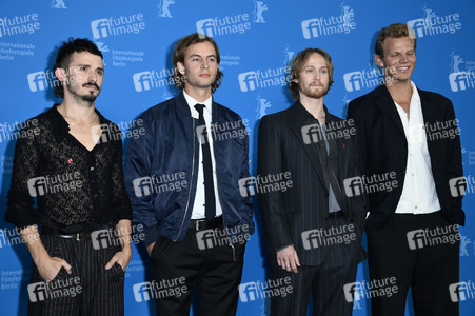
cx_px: 238
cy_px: 158
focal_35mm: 56
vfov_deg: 24.2
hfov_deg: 35.7
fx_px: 738
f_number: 5.6
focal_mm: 56
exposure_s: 1/250
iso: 1000
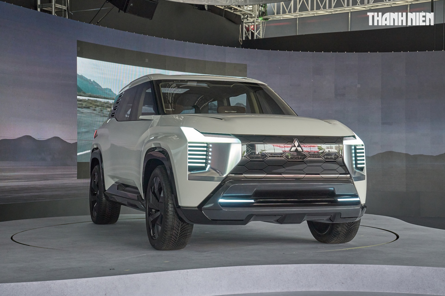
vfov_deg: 23.8
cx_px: 222
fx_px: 705
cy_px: 148
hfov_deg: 35.1
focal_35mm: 57
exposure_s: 1/160
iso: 800
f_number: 5
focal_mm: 38
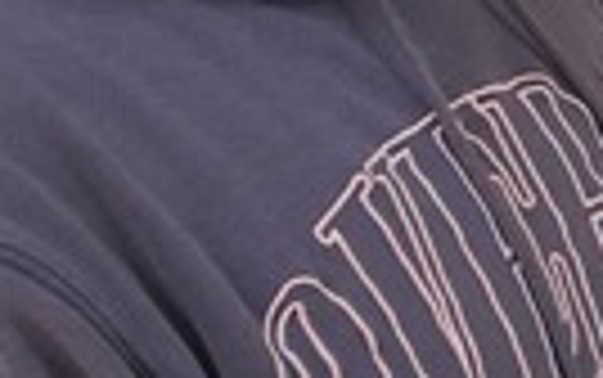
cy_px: -72
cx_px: 990
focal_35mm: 186
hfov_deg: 10.7
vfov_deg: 7.0
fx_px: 3059
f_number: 1.7
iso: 800
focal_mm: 6.3
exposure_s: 1/120
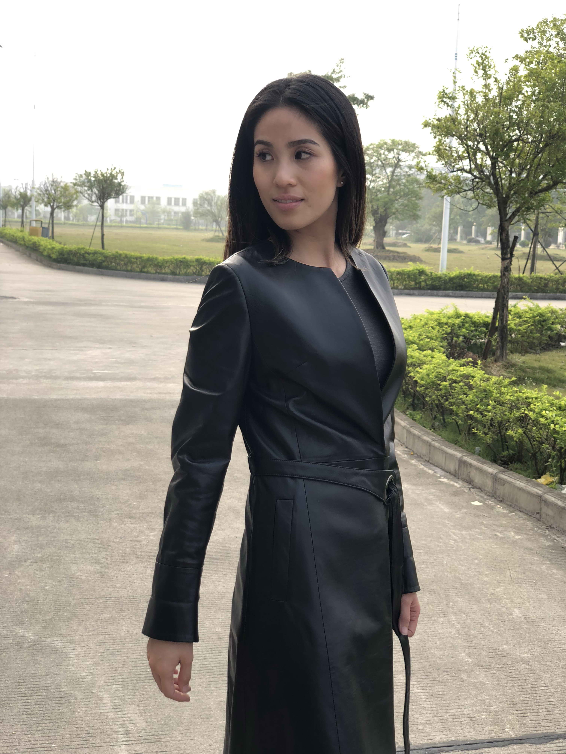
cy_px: 377
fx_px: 1134
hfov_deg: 28.0
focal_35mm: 52
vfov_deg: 36.8
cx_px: 283
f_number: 2.4
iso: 16
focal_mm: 6
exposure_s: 1/120
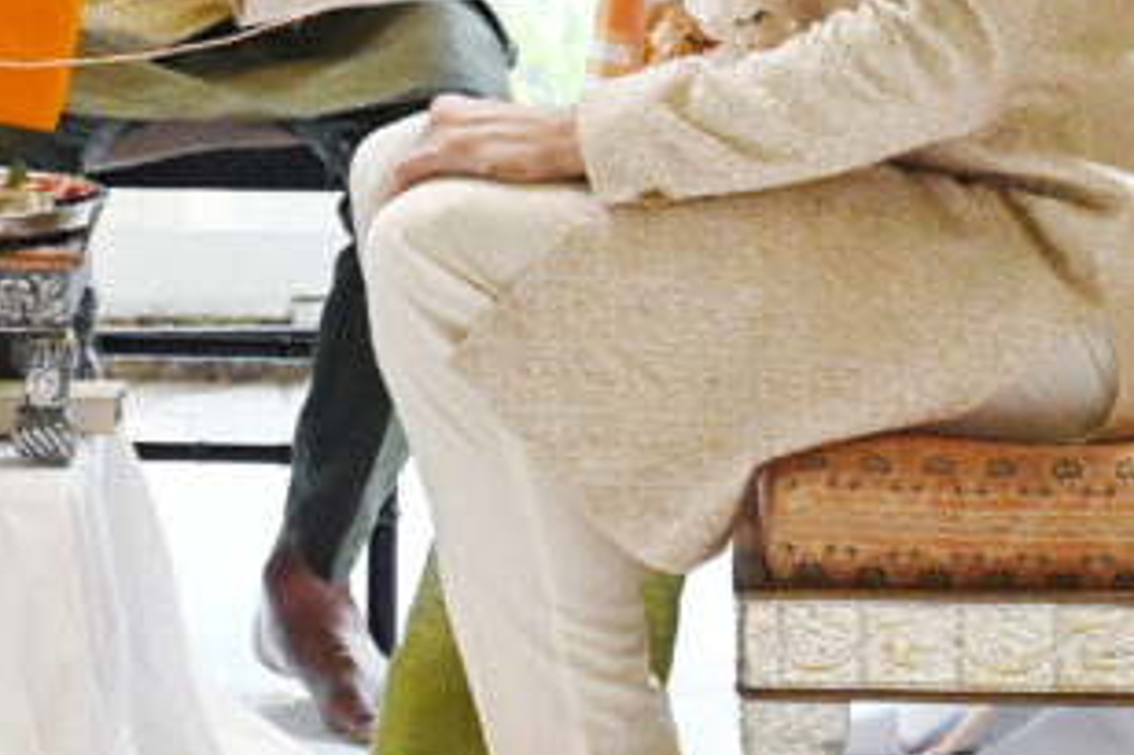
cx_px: -63
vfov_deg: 5.9
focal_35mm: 233
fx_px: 7335
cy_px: -142
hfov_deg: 8.8
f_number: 5
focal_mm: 70
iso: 4000
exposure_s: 1/400
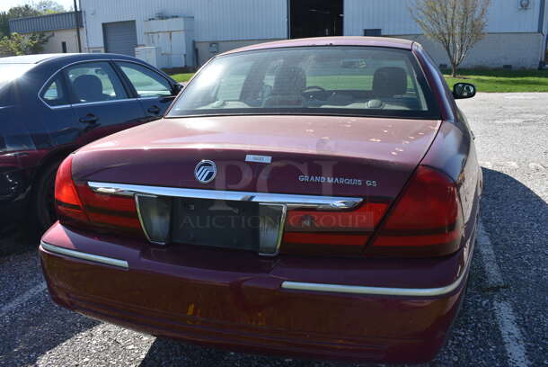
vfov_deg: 43.7
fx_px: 457
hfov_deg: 61.9
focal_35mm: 30
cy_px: 184
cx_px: 274
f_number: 8
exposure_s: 1/250
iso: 125
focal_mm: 20
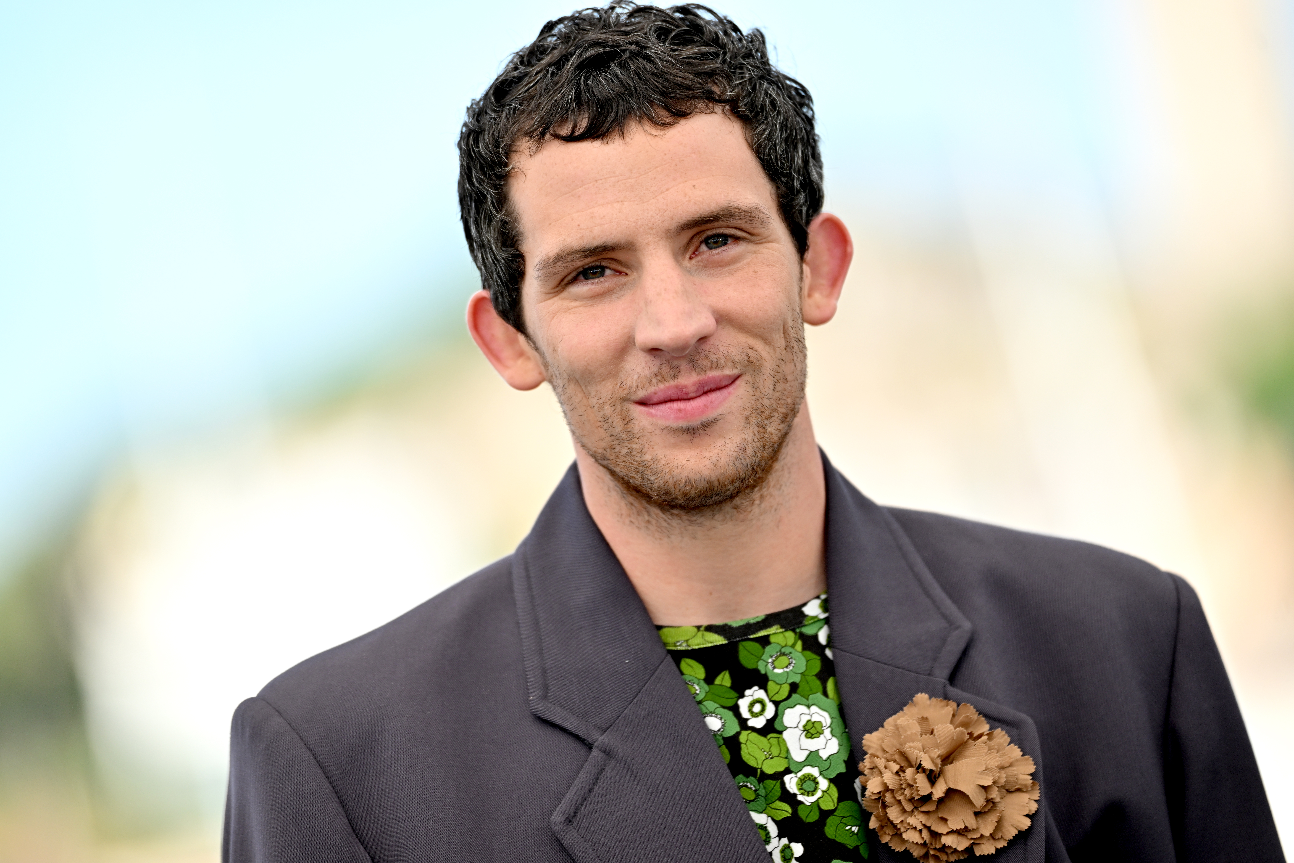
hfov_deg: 6.9
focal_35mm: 300
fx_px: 10782
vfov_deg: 4.6
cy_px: 432
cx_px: 647
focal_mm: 300
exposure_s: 1/1600
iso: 200
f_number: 2.8
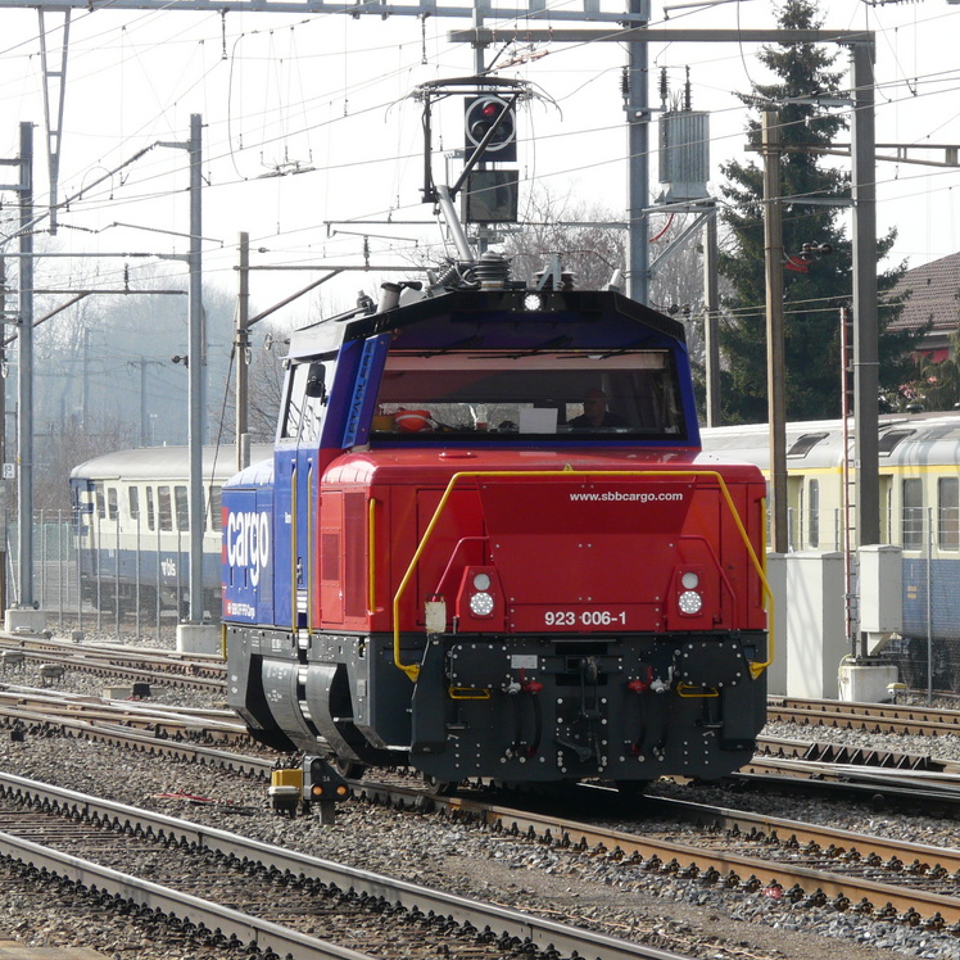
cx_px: 613
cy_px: 480
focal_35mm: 253
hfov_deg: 6.9
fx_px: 7938
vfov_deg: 6.9
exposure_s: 1/320
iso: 100
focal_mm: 35.2
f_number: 5.6
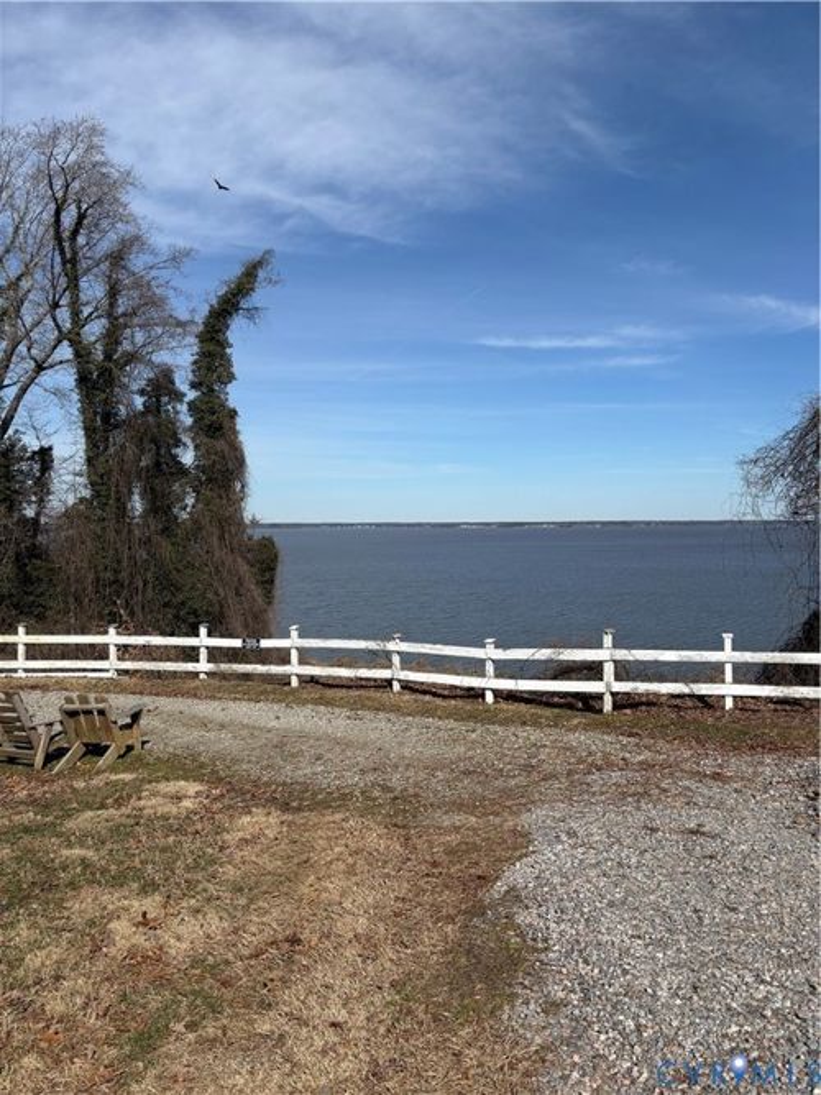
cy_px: 548
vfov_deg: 67.3
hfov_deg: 53.0
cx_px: 410
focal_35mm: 26
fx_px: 822
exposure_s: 1/6329
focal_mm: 5.96
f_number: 1.6
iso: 50
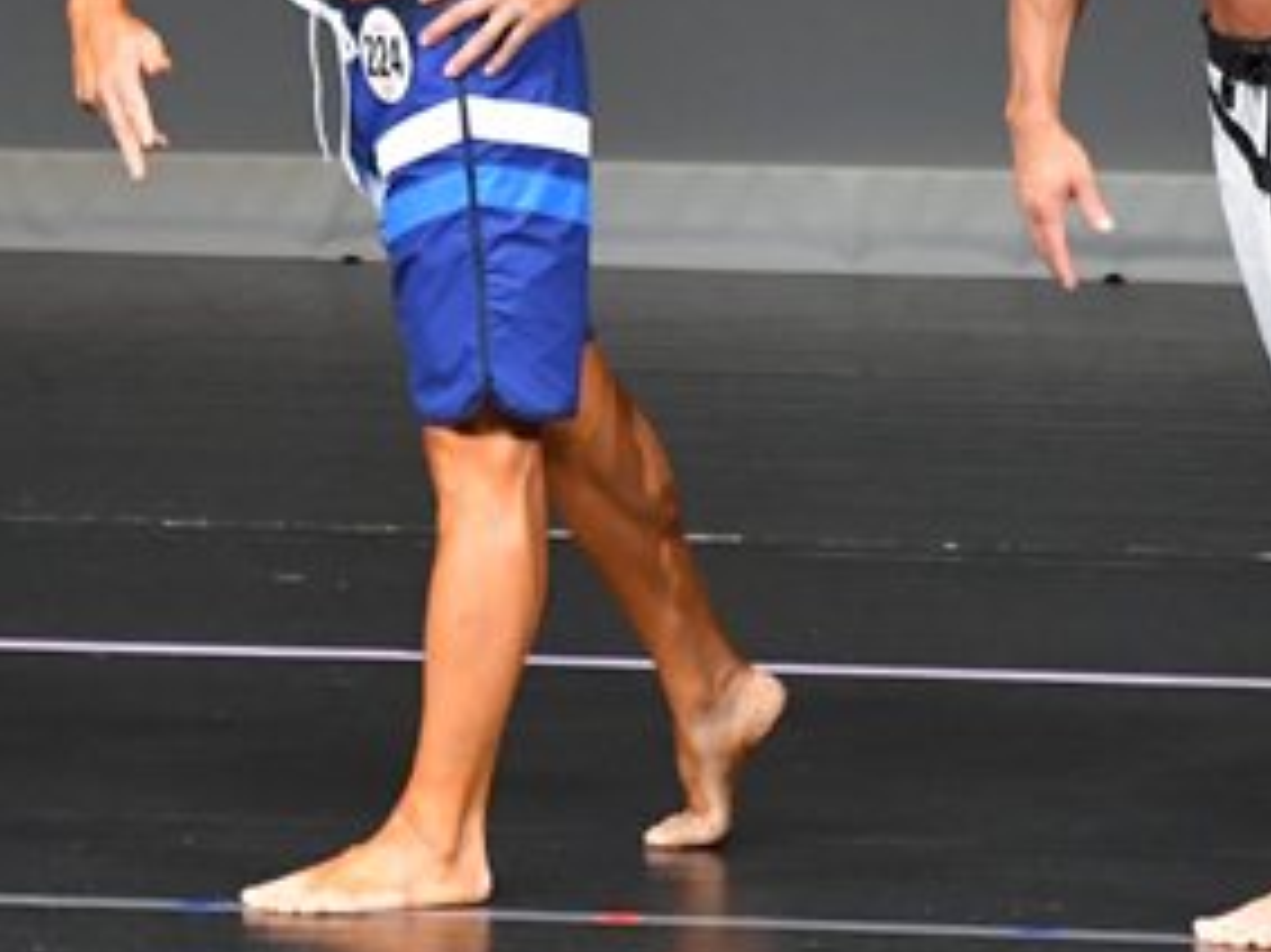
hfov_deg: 2.6
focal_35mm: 751
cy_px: 27
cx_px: 653
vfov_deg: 2.0
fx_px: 27563
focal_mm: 190
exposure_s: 1/400
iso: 5000
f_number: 5.6
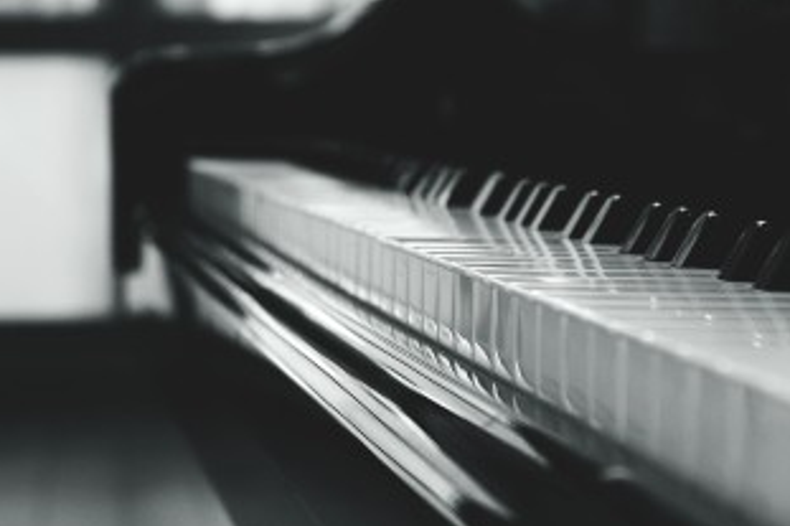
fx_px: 2591
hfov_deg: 17.3
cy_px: 137
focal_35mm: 118
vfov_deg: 11.6
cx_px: 401
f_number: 5
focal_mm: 35
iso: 200
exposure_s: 1/20
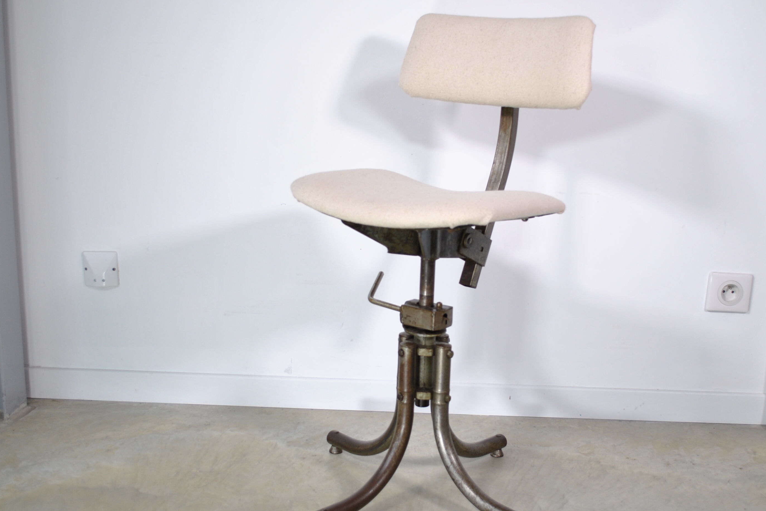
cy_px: 284
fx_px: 894
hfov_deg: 46.4
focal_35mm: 42
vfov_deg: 31.9
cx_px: 404
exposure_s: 1/80
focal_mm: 20
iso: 200
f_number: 4
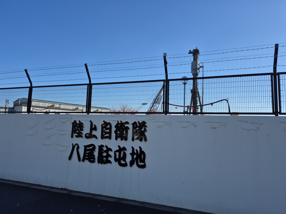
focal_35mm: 23
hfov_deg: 73.9
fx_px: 190
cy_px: 107
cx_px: 143
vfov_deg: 58.9
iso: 25
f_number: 1.8
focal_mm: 5.4
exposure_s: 1/1712
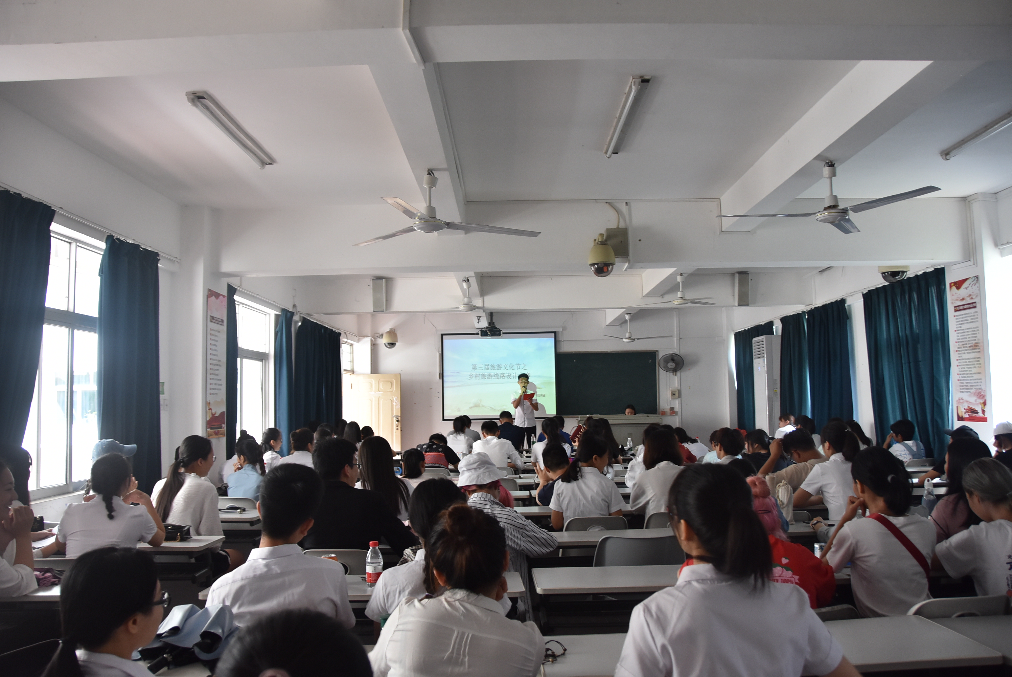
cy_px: 338
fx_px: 760
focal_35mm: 27
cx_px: 506
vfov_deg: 48.0
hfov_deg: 67.3
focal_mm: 18
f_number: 3.5
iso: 800
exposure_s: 1/50
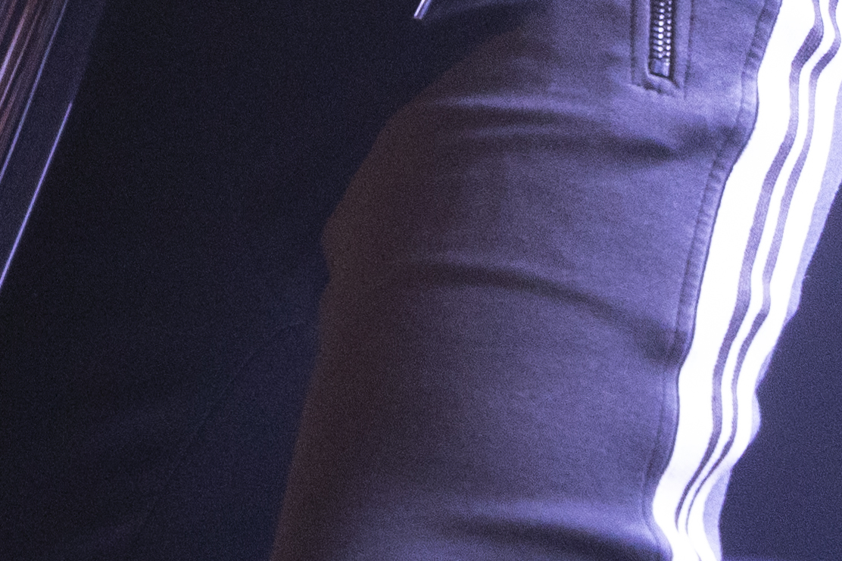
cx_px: -29
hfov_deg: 9.8
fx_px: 4864
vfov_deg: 6.2
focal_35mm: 208
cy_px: -928
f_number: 4
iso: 2500
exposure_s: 1/320
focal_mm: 33
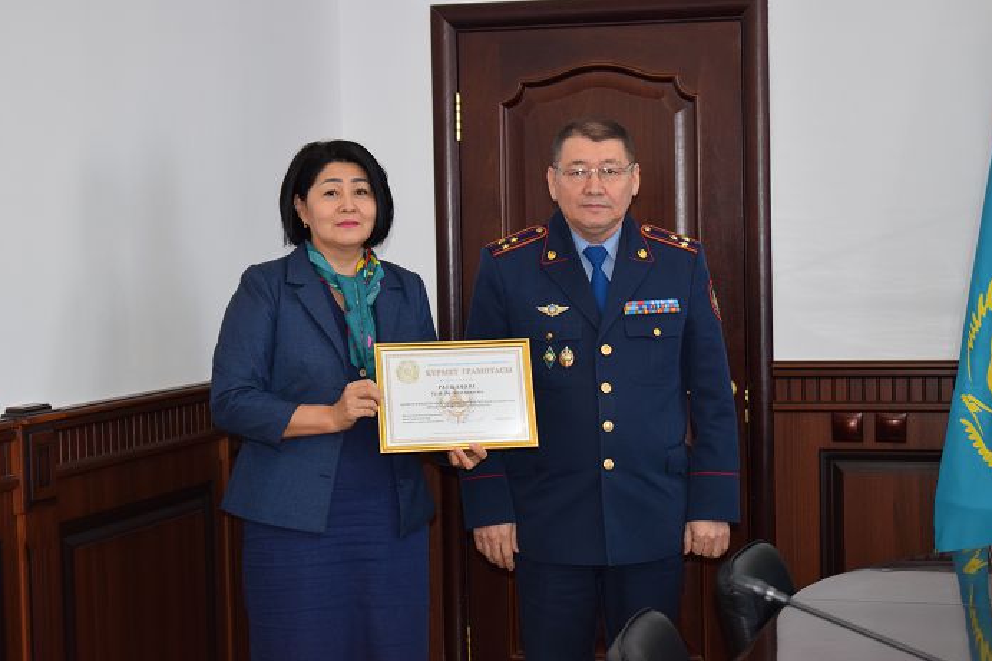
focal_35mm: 84
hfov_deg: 24.3
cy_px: 333
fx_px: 2300
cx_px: 500
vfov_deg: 16.3
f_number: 5.6
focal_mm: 55
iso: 800
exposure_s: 1/80
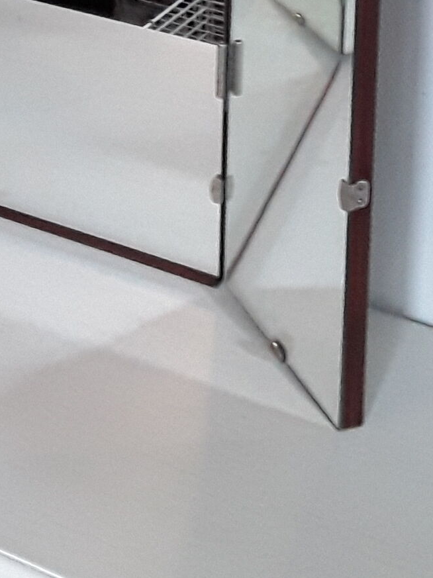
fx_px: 1686
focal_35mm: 101
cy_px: -251
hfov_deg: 14.6
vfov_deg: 17.7
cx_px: 130
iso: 160
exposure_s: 1/33
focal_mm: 2.91
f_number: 1.9
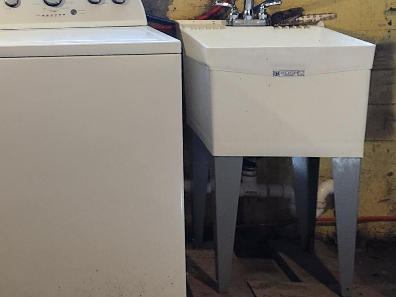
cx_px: -97
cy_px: 12
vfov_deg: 20.2
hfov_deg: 24.4
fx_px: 812
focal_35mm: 71
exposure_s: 1/120
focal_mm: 5.4
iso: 500
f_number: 1.8
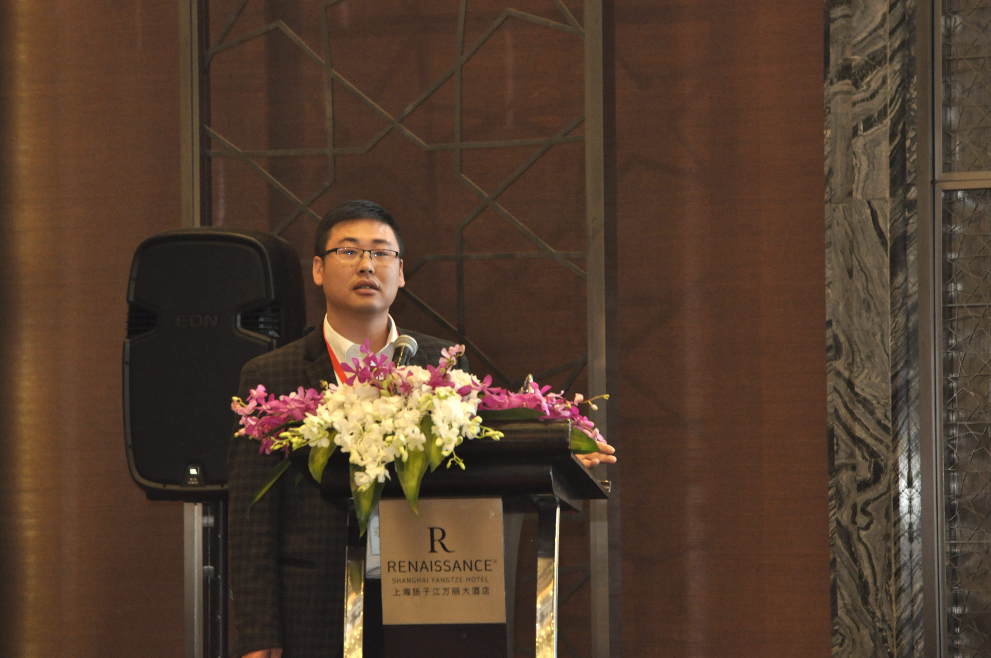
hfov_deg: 7.4
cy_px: 329
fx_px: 7630
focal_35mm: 278
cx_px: 496
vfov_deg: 4.9
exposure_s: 1/30
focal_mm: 185
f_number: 5
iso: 800
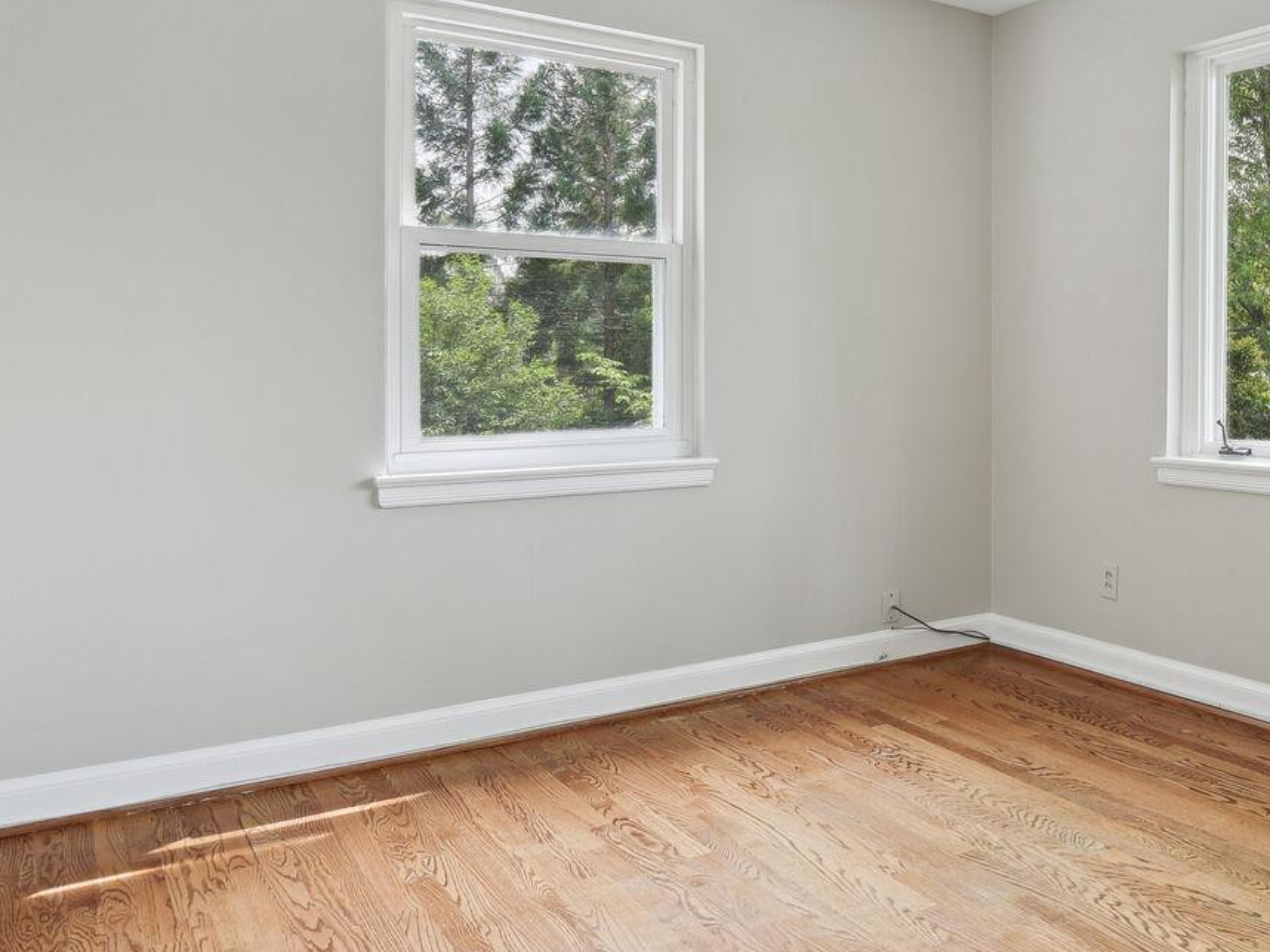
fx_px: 1137
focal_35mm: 31
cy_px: 388
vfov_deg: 45.2
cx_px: 1097
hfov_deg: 52.6
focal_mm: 16
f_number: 8
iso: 400
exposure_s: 1/10
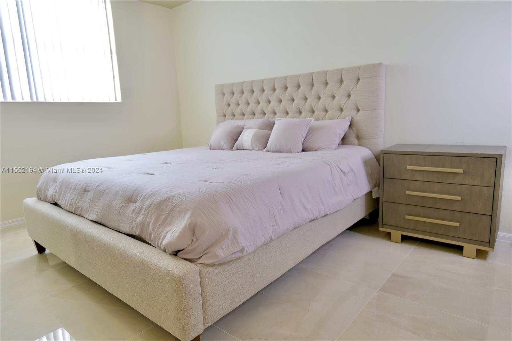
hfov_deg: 78.6
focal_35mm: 22
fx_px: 313
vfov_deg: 57.2
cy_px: 170
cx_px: 256
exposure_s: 1/60
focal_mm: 22
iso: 320
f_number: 3.6
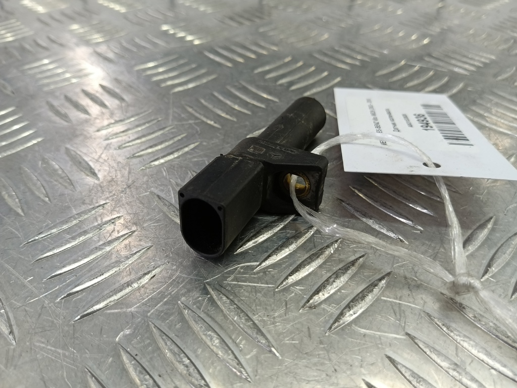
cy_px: 194
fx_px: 344
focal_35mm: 23
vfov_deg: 58.9
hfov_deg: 73.9
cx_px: 258
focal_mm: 4.11
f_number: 1.6
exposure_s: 1/50
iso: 121
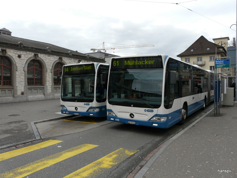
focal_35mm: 28
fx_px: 192
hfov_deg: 63.4
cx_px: 118
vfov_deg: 49.7
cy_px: 89
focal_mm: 4.6
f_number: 4
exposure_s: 1/160
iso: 100
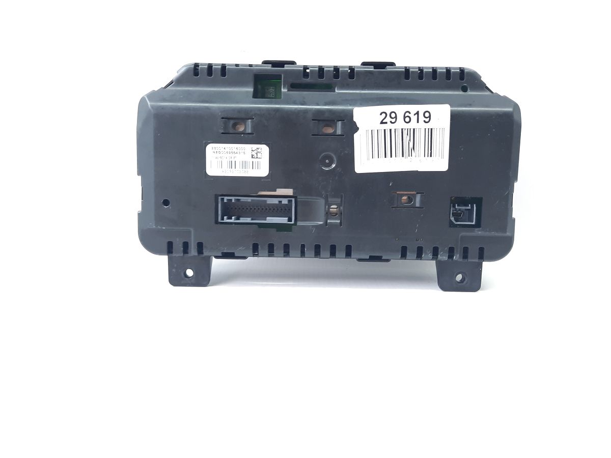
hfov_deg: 69.4
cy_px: 229
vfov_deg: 54.9
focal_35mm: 25
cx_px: 306
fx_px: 441
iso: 200
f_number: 2
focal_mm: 4.6
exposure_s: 1/50
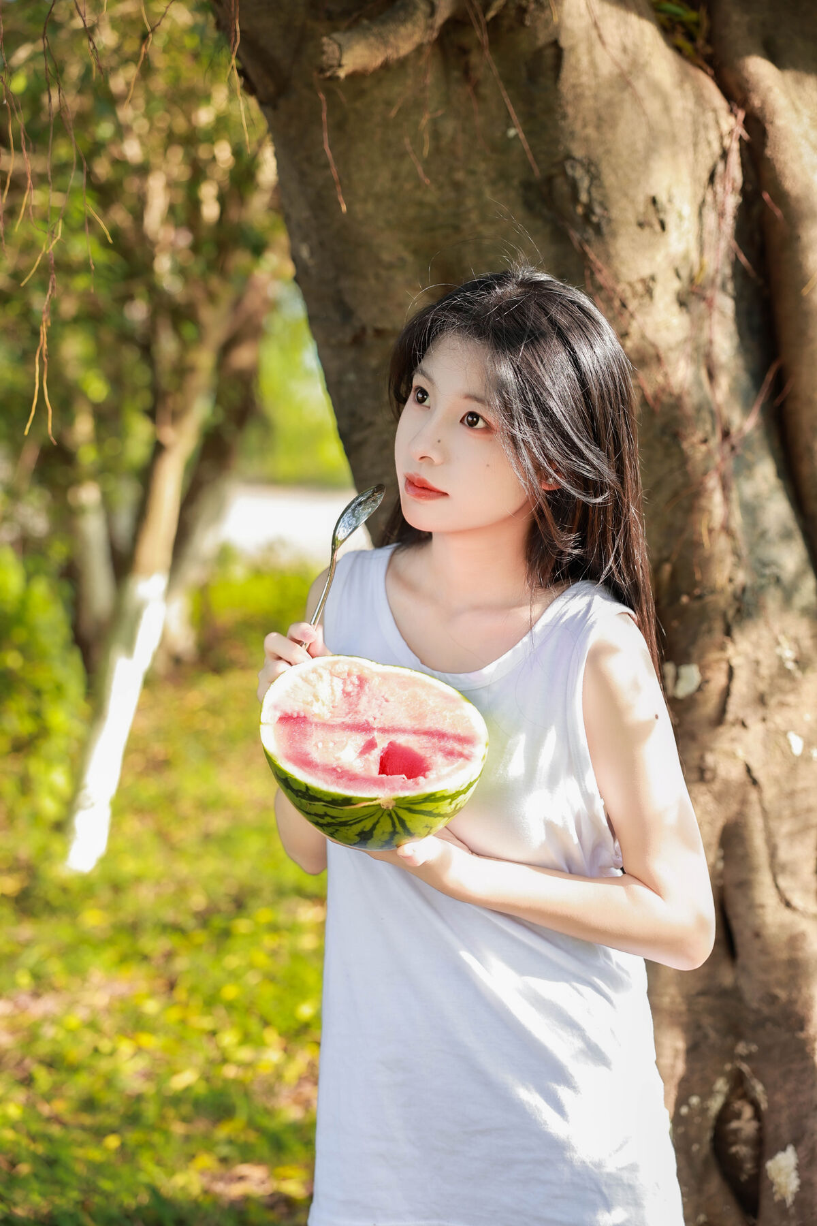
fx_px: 1872
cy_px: 613
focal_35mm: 55
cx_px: 408
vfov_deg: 36.2
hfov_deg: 24.6
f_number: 2.8
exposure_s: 1/160
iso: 125
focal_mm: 56
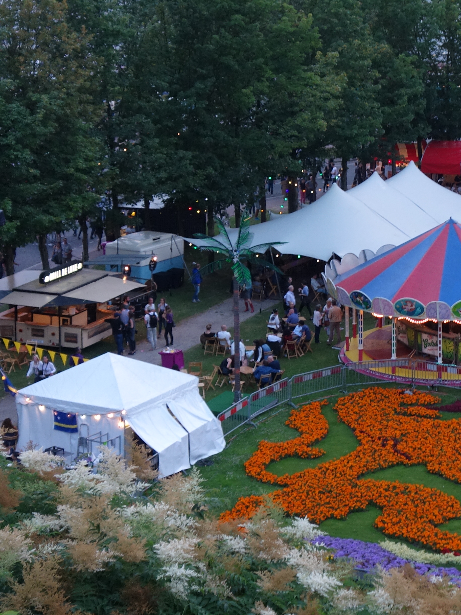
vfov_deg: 21.0
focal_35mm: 93
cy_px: 206
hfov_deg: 15.7
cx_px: 431
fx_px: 1652
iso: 400
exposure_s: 1/50
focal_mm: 16.01
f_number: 3.2
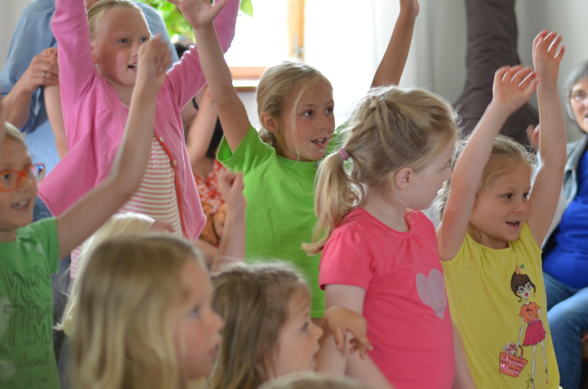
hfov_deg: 18.1
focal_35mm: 113
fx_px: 1842
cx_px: 418
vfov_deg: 12.1
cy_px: 269
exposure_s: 1/100
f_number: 2
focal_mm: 50
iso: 500
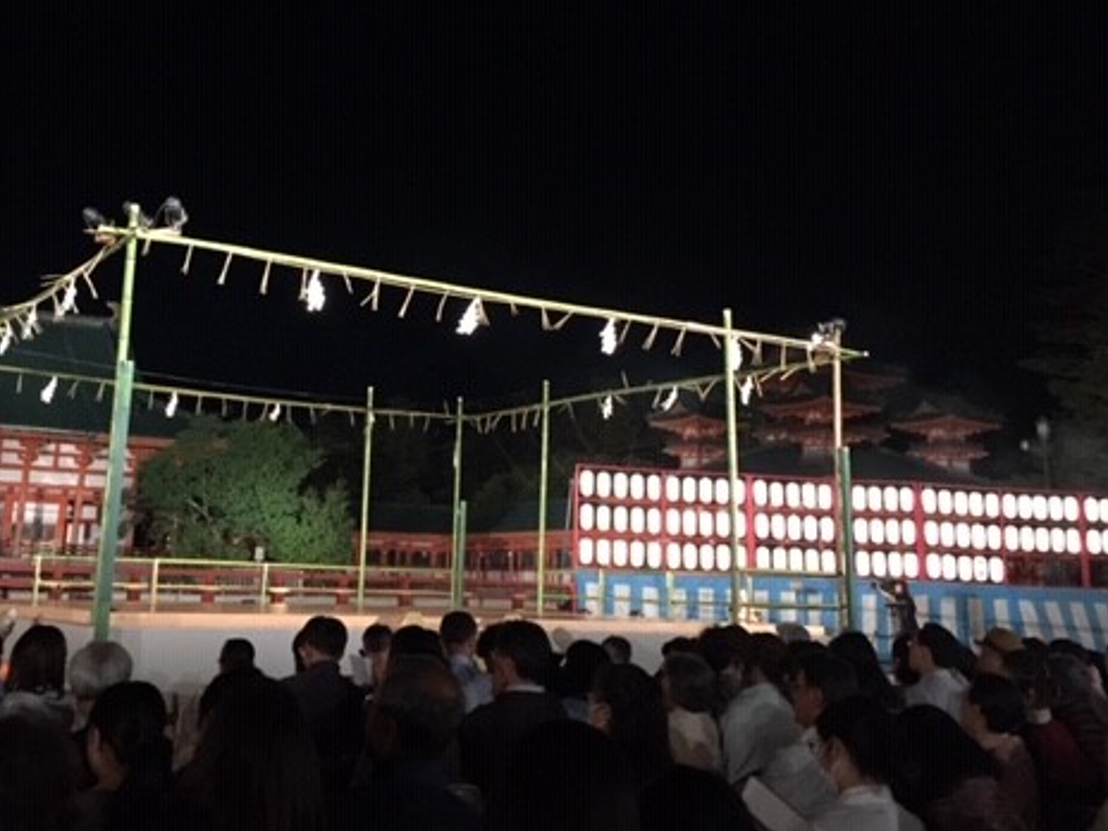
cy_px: 265
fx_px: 1280
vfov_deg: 35.5
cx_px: 480
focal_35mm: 40
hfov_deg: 46.7
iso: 320
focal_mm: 4.15
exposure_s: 1/15
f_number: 2.2
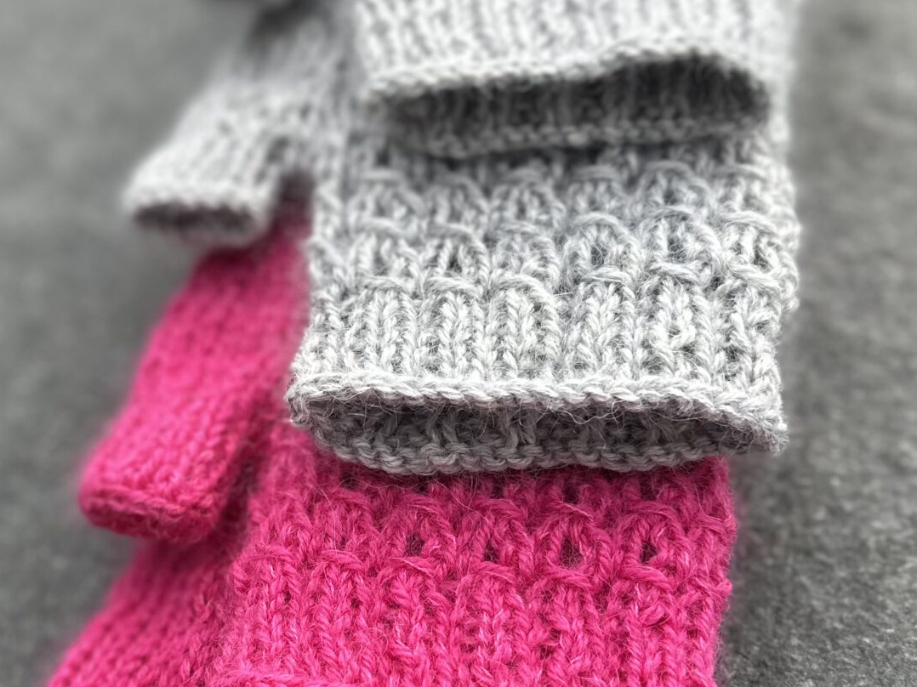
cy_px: 432
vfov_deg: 25.6
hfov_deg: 33.6
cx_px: 336
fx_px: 1510
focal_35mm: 57
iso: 80
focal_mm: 6.86
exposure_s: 1/887
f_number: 1.78
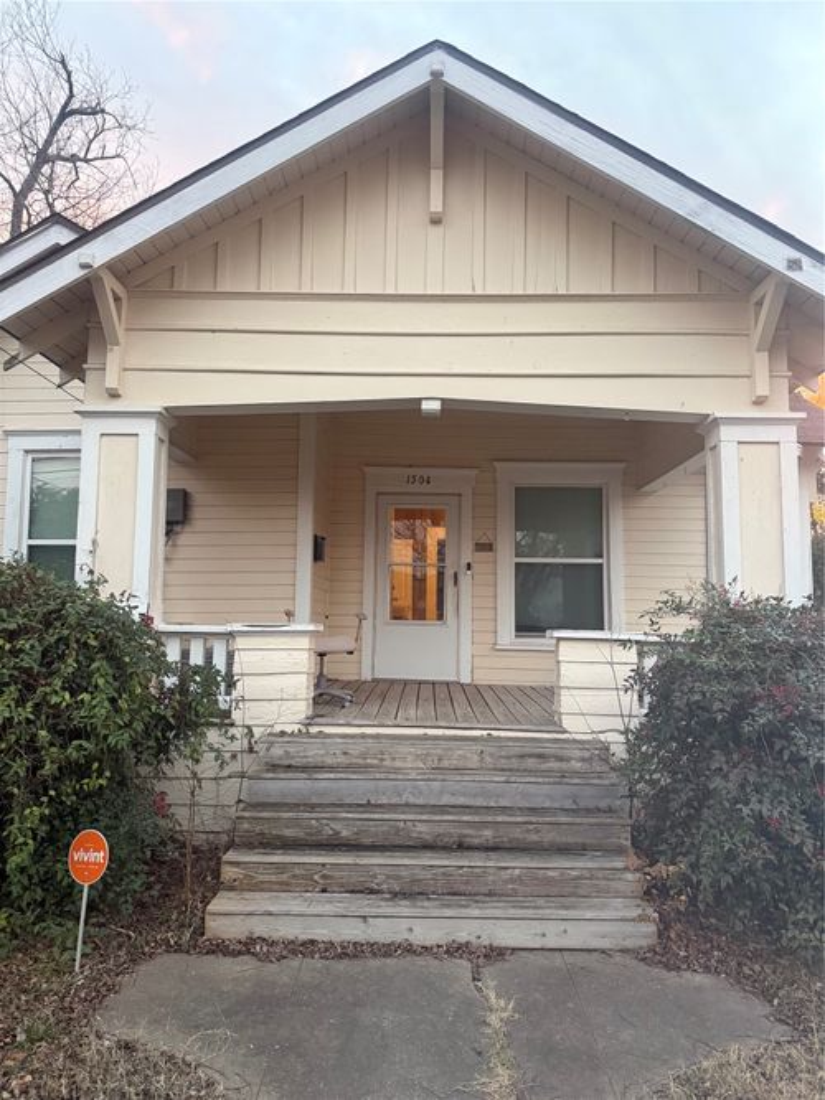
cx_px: 412
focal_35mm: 24
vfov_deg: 71.6
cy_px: 550
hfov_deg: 56.8
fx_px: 763
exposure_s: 1/60
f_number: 1.78
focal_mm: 6.76
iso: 500
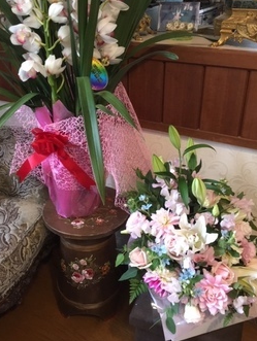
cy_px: 146
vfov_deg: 52.4
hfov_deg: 40.8
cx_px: 127
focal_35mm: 35
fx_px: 346
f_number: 2.2
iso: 200
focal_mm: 4.15
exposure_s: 1/24
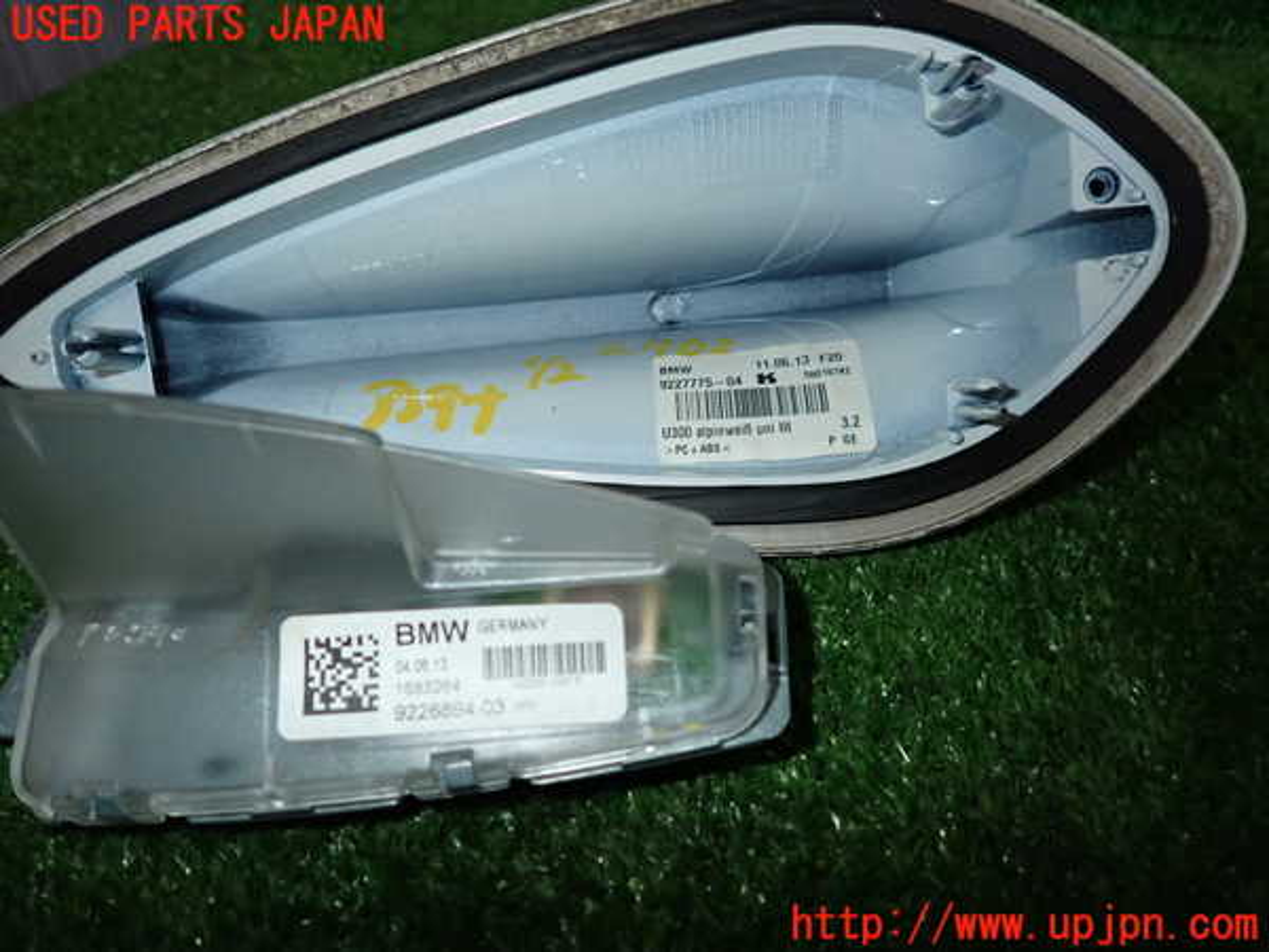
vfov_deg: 54.9
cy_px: 476
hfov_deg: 69.4
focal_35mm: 25
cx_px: 634
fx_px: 916
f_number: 5.6
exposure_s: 1/100
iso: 400
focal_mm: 4.5
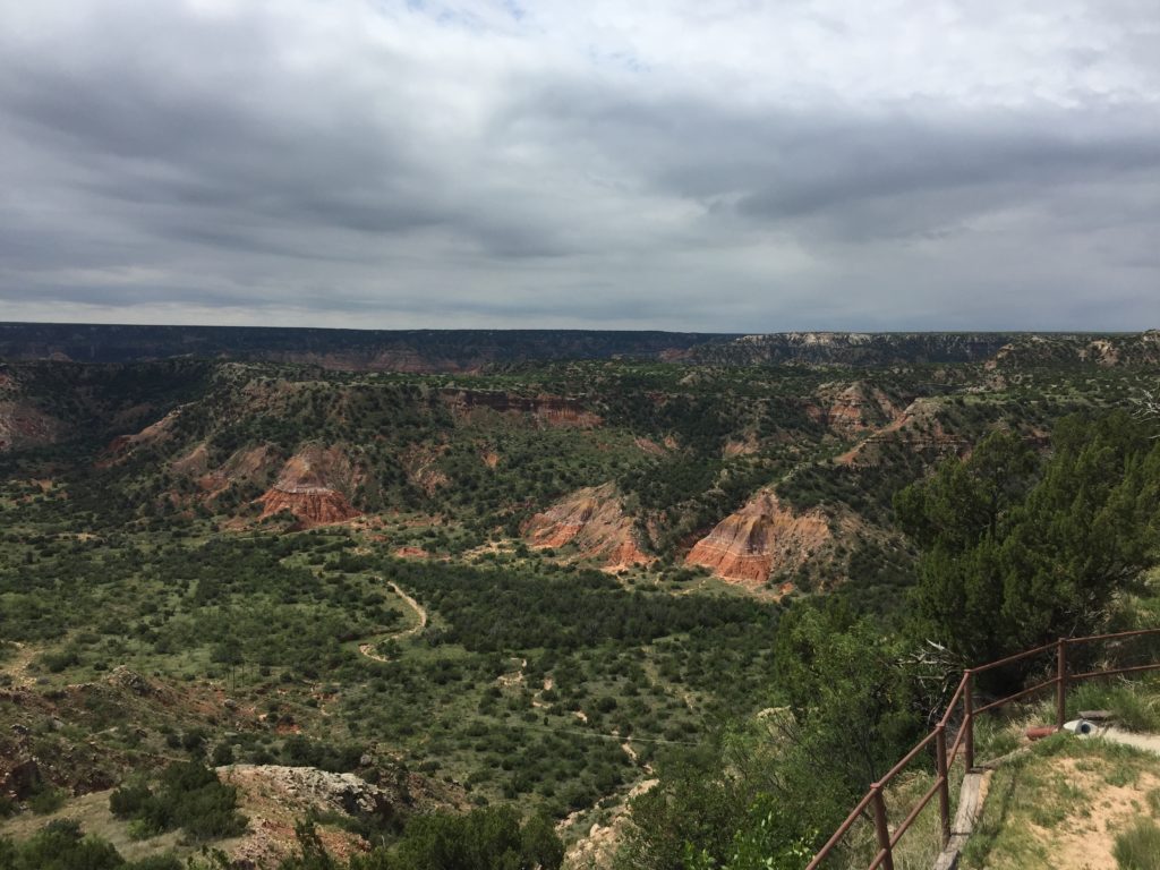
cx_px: 580
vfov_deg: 48.2
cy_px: 435
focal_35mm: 29
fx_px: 972
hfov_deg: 61.7
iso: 32
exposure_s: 1/3597
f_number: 2.2
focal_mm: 4.15
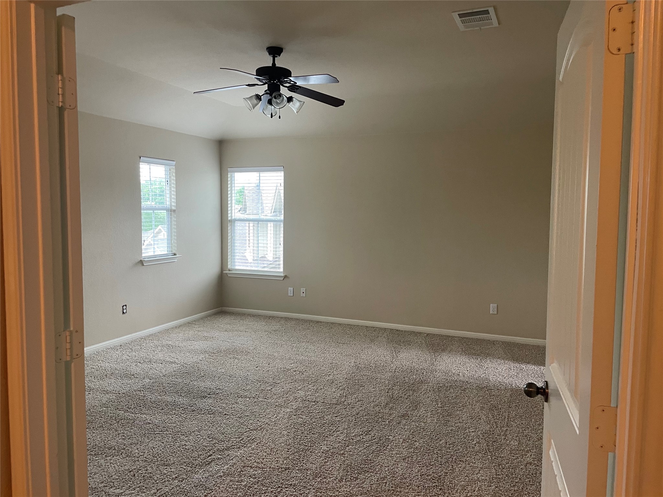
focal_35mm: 26
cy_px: 248
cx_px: 332
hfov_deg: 67.3
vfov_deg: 53.1
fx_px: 498
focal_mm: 4.2
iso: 200
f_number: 1.6
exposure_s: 1/60
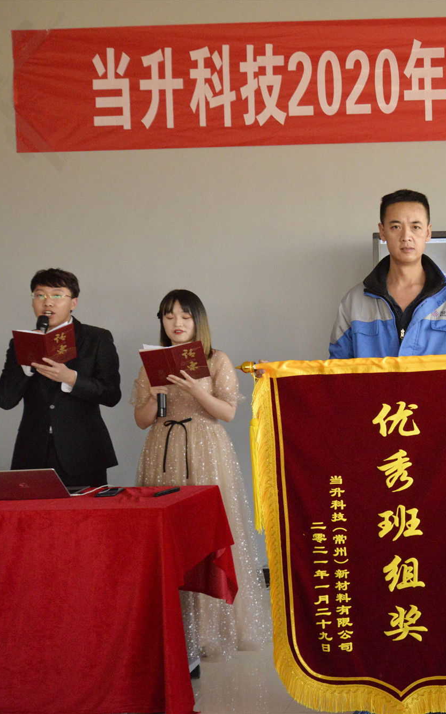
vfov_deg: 41.1
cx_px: 522
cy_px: 357
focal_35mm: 49
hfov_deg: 24.1
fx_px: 953
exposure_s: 1/250
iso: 6400
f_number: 8
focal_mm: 32
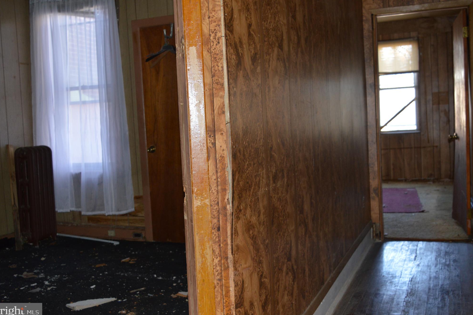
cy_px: 159
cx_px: 233
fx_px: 526
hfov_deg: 48.5
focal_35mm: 40
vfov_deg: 33.4
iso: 640
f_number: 4
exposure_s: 1/60
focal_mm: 26
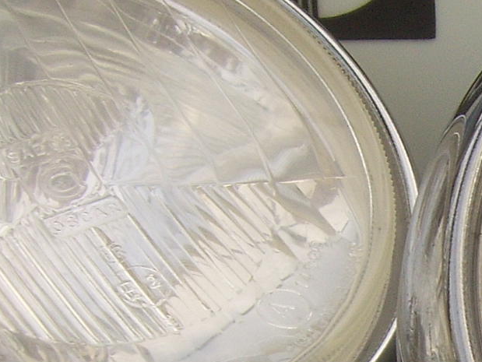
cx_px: 559
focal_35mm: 159
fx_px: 2215
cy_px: 395
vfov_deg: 9.3
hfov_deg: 12.2
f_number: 4.5
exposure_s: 1/100
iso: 50
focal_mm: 7.8
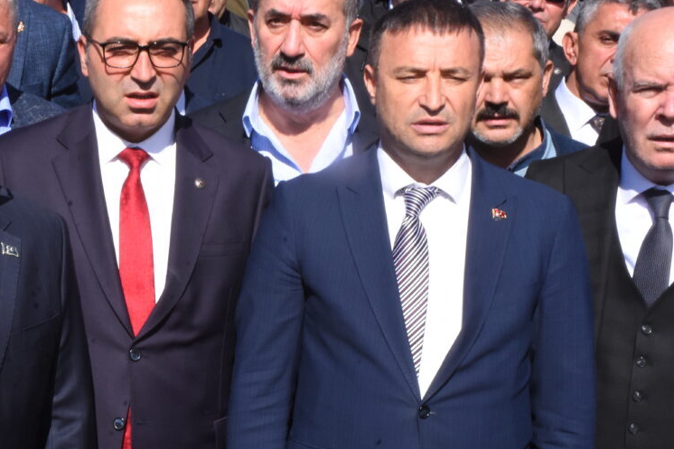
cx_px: 98
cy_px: 297
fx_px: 1928
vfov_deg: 13.3
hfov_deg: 19.5
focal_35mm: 103
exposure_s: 1/200
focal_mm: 40
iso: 900
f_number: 29
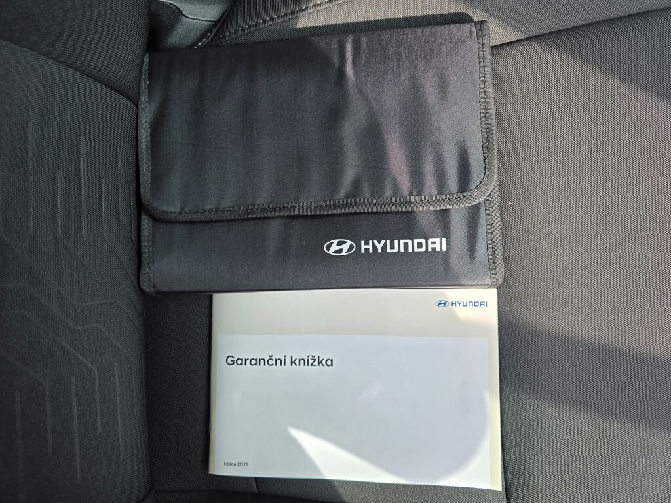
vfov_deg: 58.9
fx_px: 446
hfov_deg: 73.9
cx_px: 336
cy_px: 252
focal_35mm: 23
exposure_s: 1/180
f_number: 1.7
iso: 20
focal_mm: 6.3
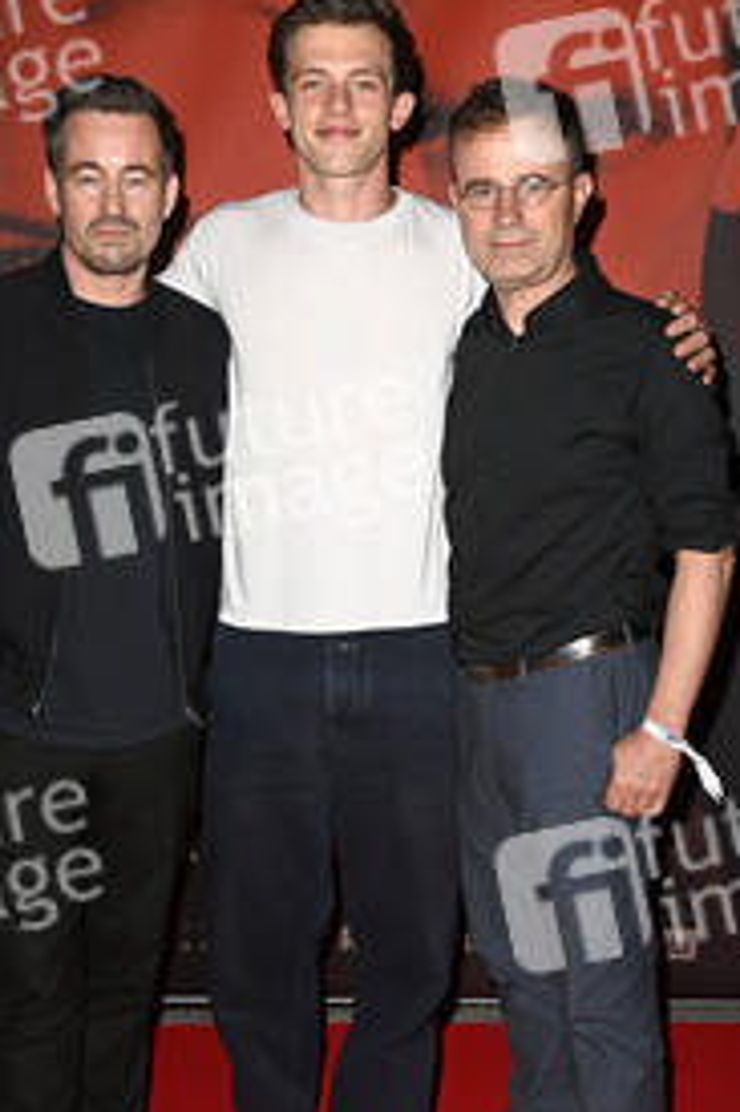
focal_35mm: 51
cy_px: 675
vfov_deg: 38.7
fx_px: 1574
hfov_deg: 26.4
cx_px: 336
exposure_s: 1/160
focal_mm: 35
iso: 400
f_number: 5.6
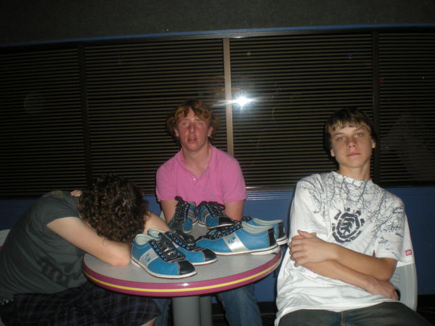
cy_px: 163
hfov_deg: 49.0
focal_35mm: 38
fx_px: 478
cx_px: 218
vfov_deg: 37.7
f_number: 3.1
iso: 131
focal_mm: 6.3
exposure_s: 1/60
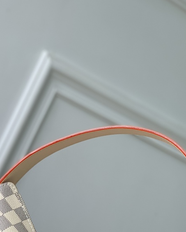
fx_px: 888
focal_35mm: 129
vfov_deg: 14.5
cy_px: 279
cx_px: 67
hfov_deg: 11.9
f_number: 2.4
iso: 16
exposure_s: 1/197
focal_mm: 6
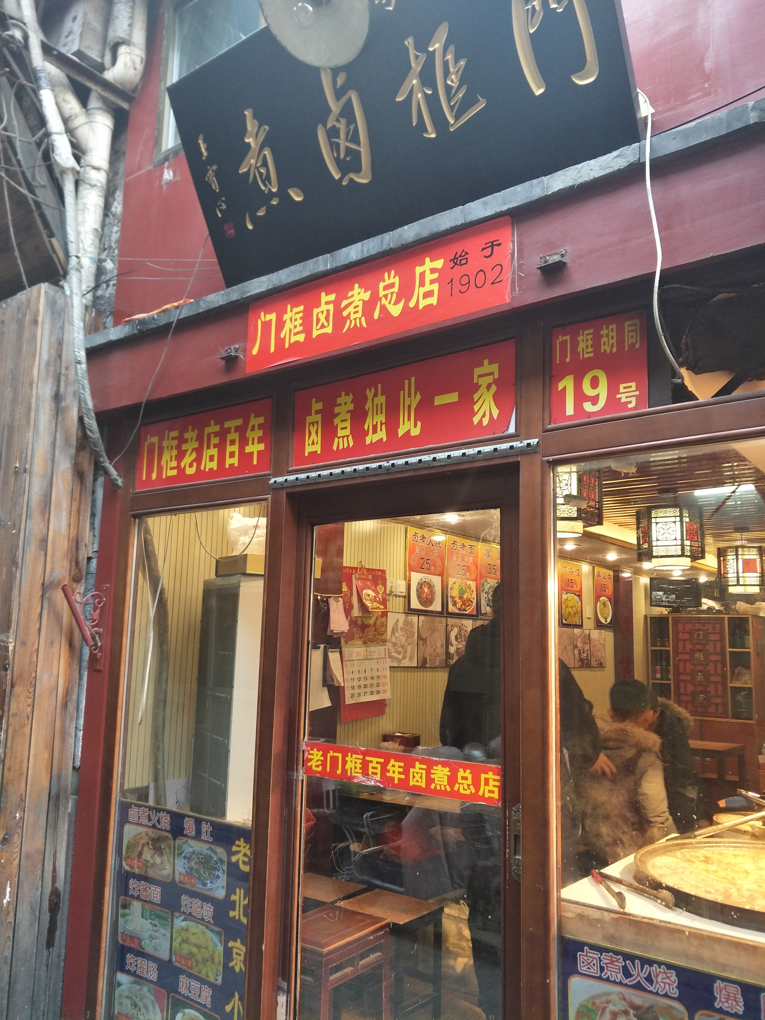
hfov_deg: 56.8
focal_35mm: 24
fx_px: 707
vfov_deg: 71.6
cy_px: 510
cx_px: 382
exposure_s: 1/33
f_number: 1.7
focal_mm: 4.1
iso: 219
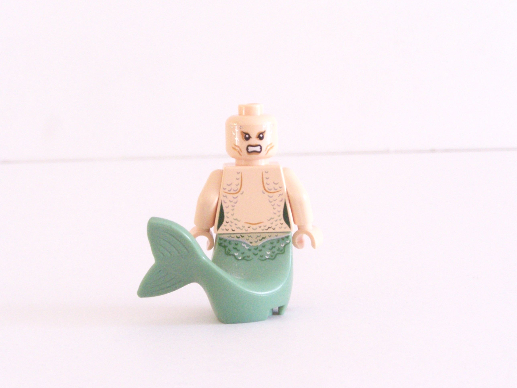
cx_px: 258
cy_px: 194
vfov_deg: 15.7
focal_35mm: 94
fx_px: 1404
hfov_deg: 20.9
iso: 400
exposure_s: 1/1.43
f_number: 8
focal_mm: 15.6
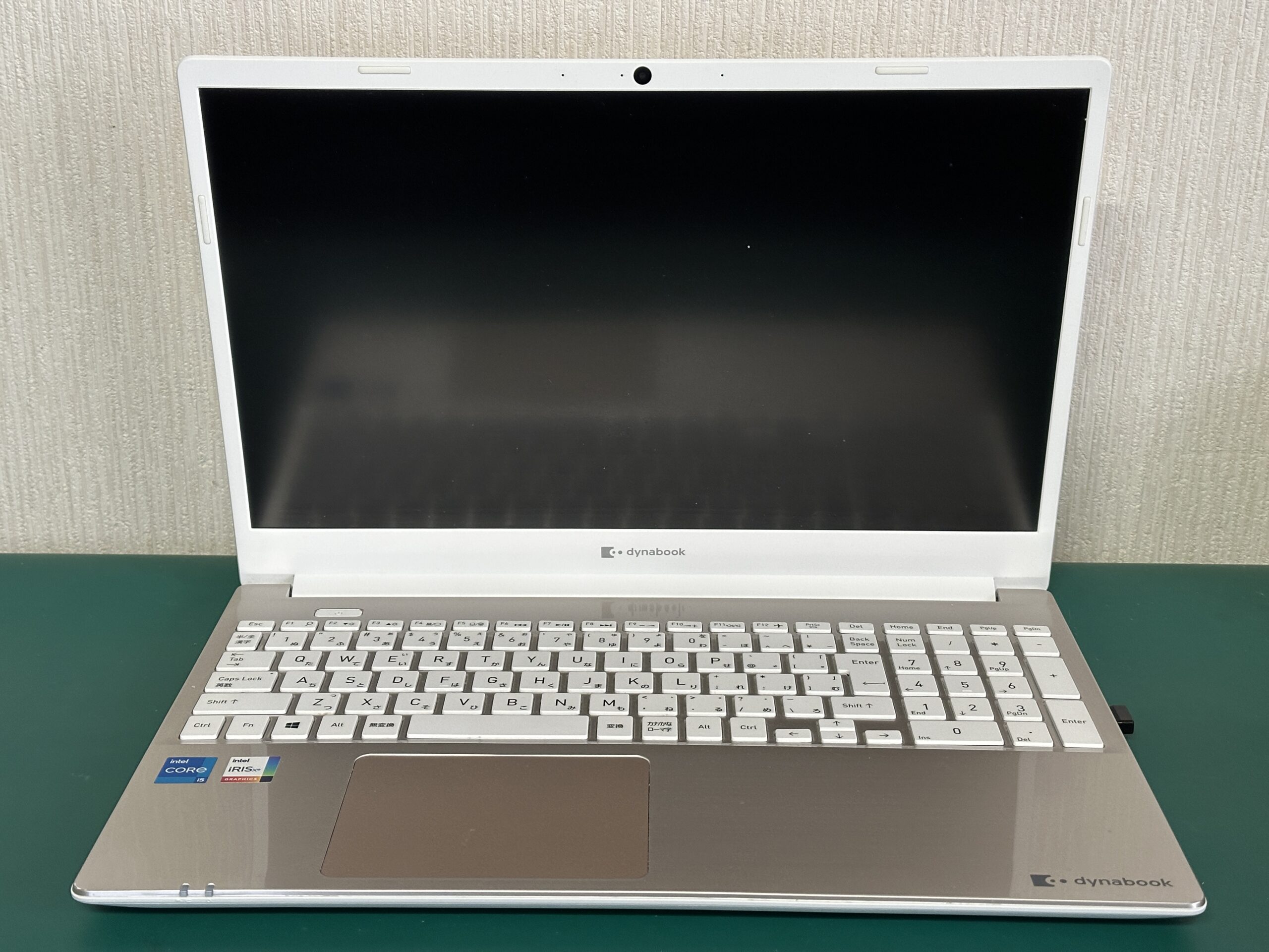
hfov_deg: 39.7
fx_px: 1760
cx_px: 634
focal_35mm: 48
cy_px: 476
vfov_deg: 30.3
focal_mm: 6.86
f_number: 1.78
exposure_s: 1/50
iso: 250
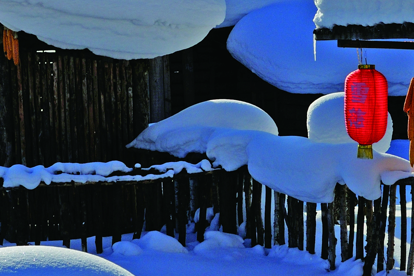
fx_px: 1702
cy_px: 101
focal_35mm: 148
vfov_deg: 9.3
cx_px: 246
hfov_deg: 13.9
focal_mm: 32
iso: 200
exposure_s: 1/500
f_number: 11
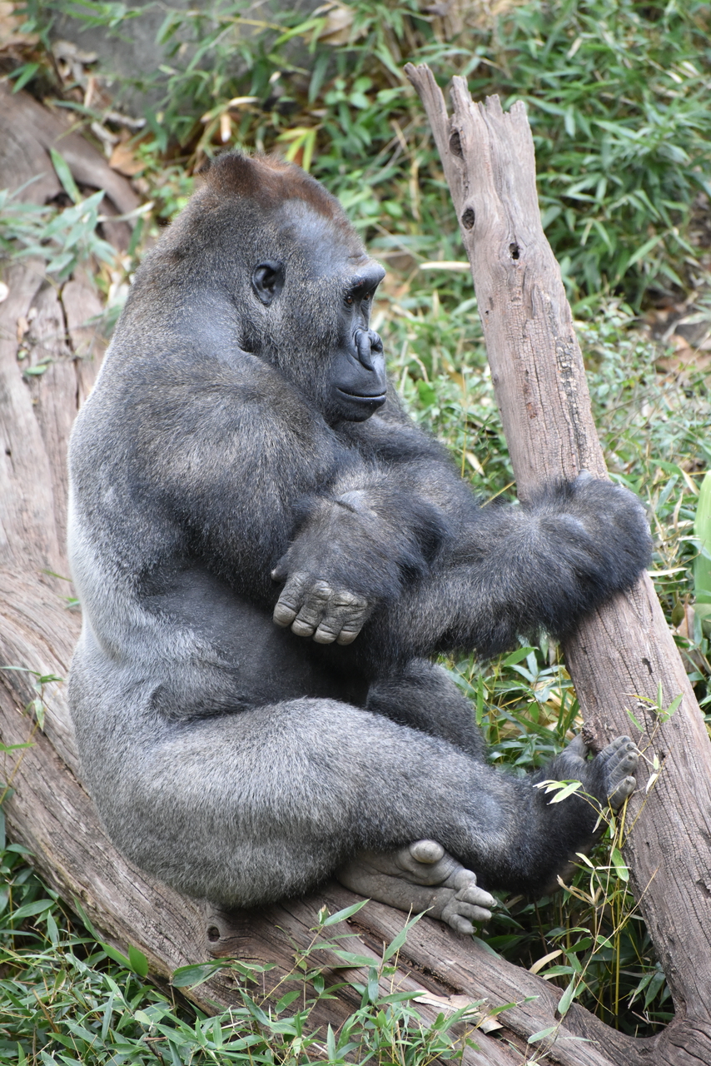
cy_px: 533
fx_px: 6810
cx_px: 356
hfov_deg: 6.0
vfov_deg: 8.9
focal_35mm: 230
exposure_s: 1/500
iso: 3200
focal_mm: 230
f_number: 5.3
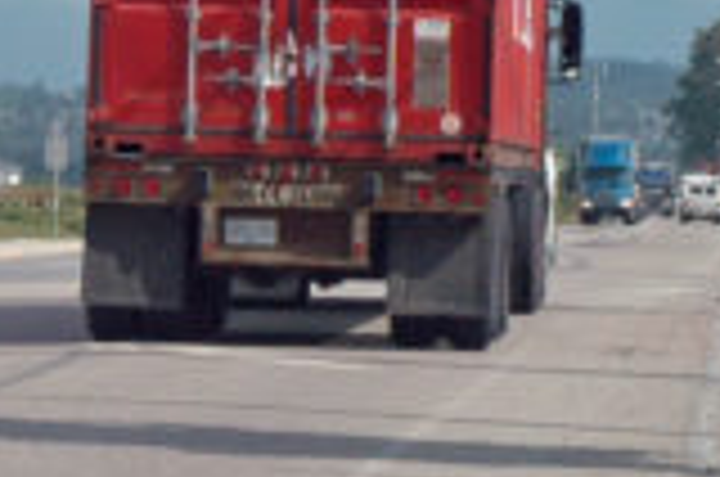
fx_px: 5689
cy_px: -108
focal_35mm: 285
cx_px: -14
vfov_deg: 4.8
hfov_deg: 7.2
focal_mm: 38
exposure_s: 1/400
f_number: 10
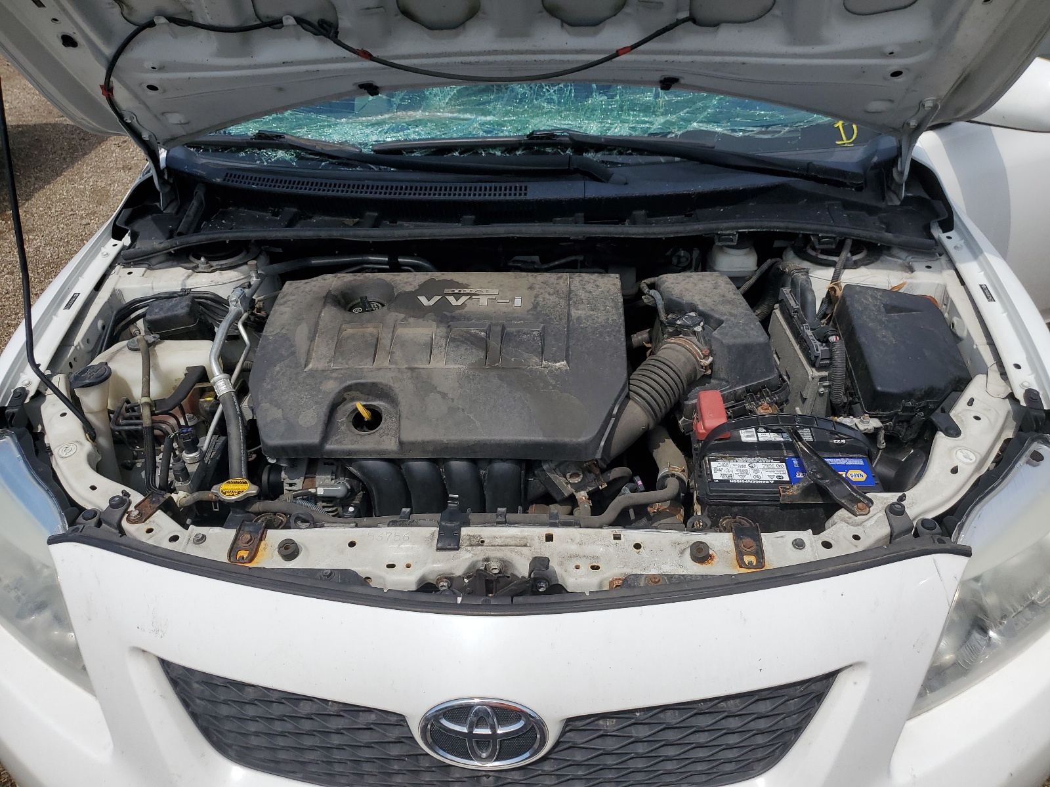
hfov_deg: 67.3
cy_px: 394
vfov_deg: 53.1
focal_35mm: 26
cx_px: 525
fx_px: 789
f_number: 1.5
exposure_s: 1/5000
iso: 50
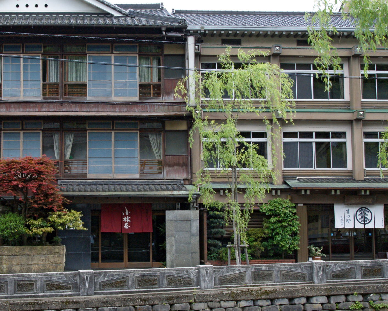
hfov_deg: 30.7
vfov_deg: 25.0
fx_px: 701
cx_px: 128
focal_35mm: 61
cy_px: 172
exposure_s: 1/40
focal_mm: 24
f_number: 9
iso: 400
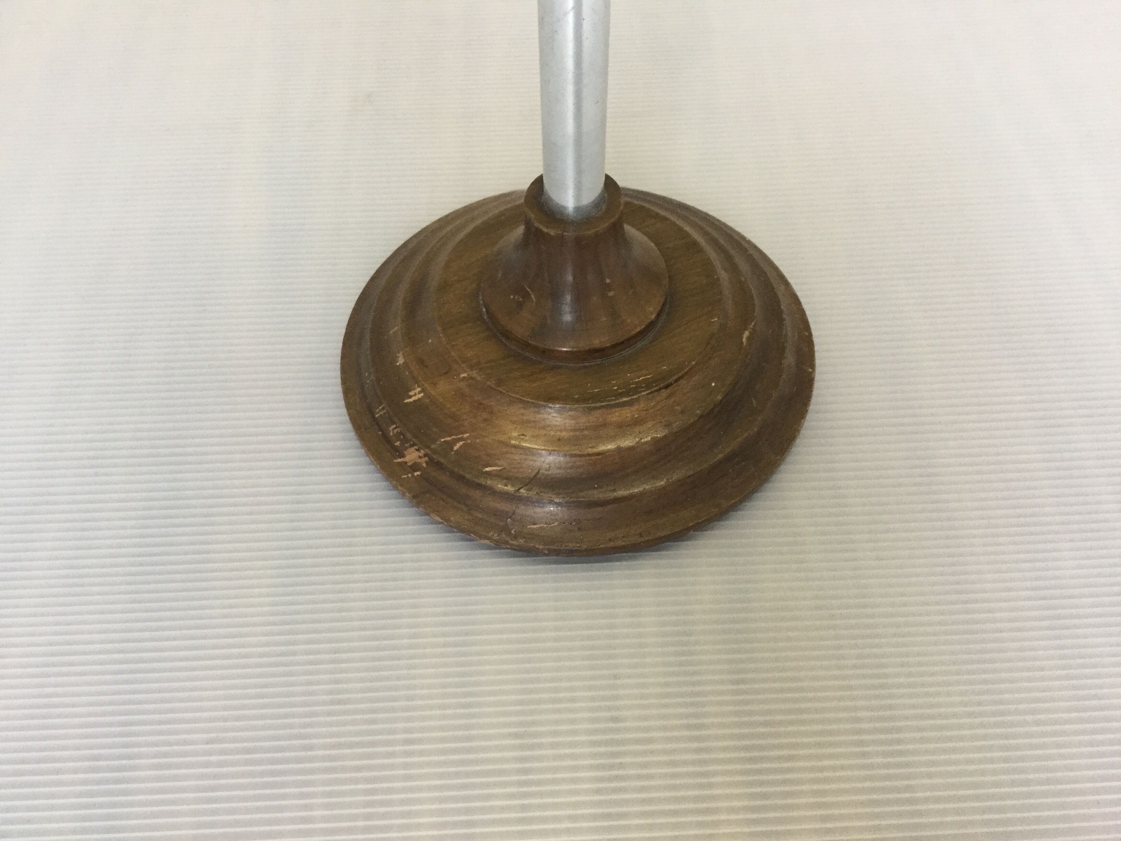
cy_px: 420
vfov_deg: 45.4
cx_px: 560
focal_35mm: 31
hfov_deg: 58.4
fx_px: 1004
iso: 125
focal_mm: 3.3
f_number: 2.4
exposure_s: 1/33
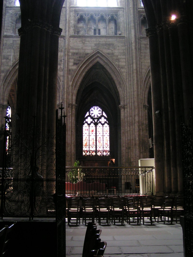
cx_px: 96
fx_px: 283
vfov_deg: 49.0
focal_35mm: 38
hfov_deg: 37.7
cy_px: 128
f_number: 2.8
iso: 200
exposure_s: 1/30
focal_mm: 5.8
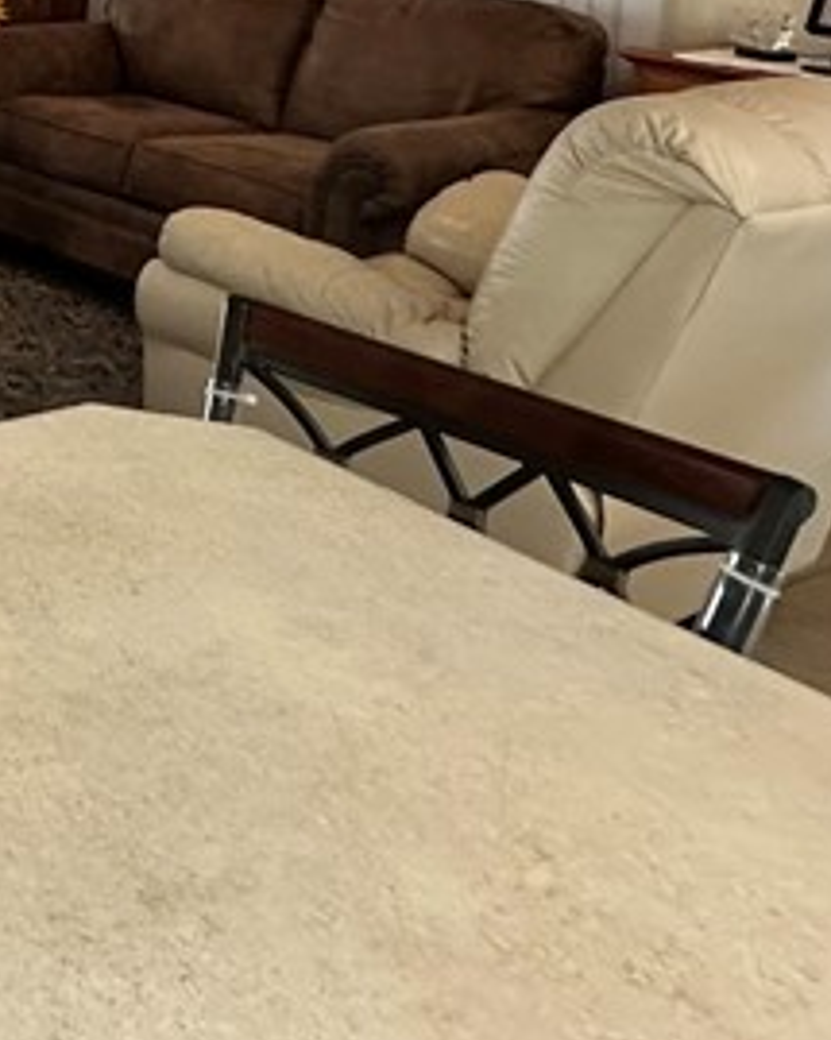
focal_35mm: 52
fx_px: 1600
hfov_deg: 23.7
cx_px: -383
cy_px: -73
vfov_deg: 32.2
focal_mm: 2.22
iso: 200
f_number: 2.2
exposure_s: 1/120
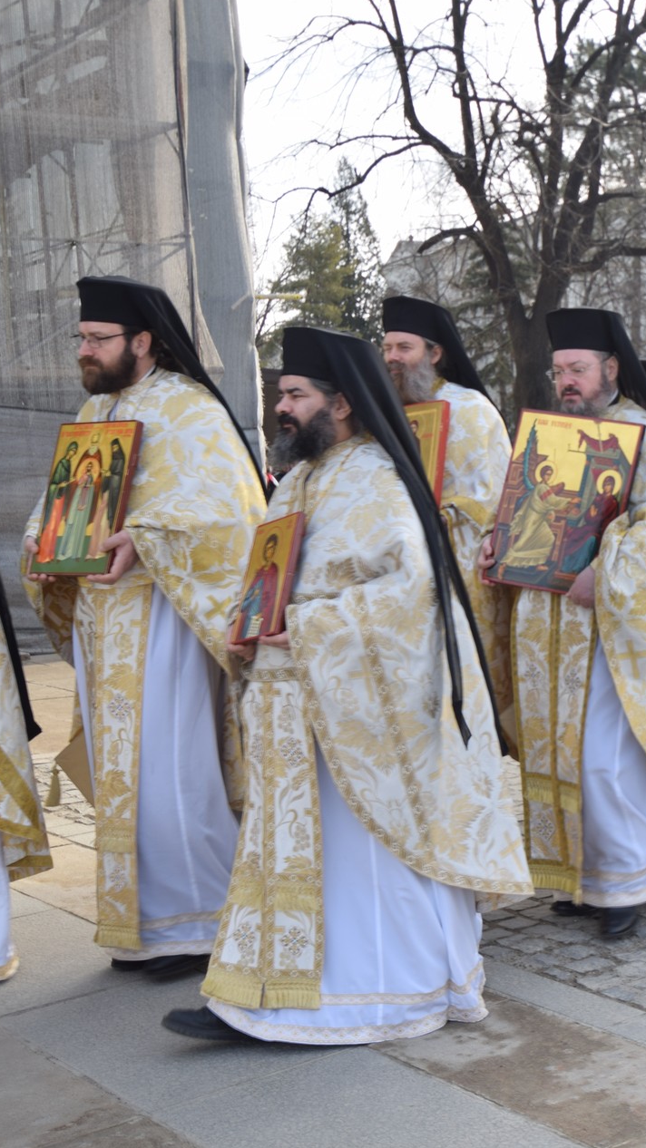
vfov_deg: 36.6
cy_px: 575
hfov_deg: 20.8
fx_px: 1736
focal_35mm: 57
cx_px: 512
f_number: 5.6
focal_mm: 24
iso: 100
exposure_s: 1/100
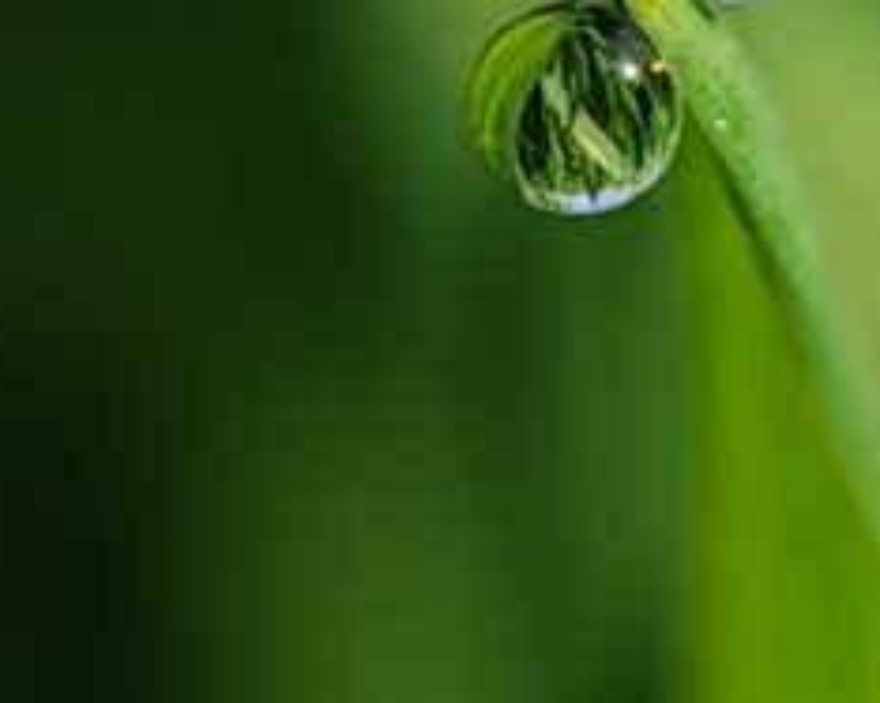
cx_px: 1388
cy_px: 60
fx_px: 2890
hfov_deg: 15.7
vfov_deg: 13.7
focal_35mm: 111
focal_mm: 4.74
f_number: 1.79
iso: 100
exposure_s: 1/400
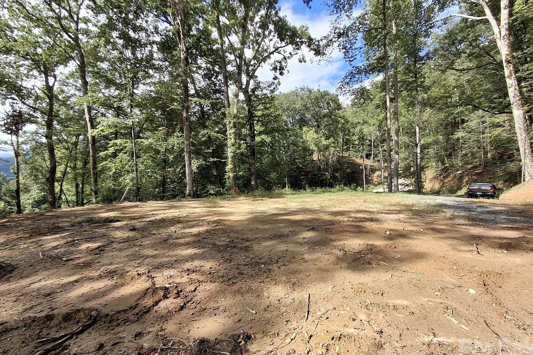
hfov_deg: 93.3
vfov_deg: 70.4
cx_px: 272
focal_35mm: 17
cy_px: 186
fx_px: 252
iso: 40
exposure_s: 1/969
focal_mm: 1.64
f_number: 2.2
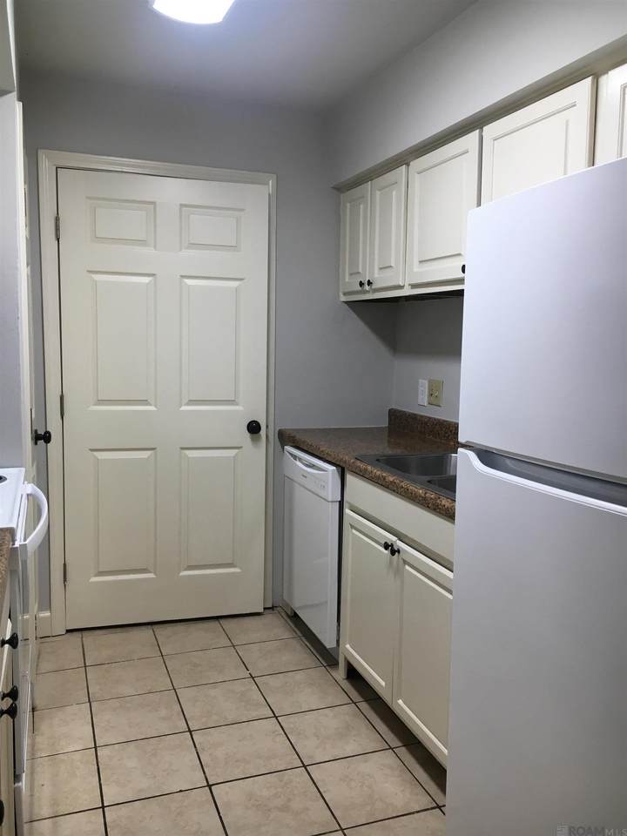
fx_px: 700
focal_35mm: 29
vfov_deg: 61.7
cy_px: 418
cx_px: 314
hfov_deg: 48.2
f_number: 2.2
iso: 25
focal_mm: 4.15
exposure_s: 1/30
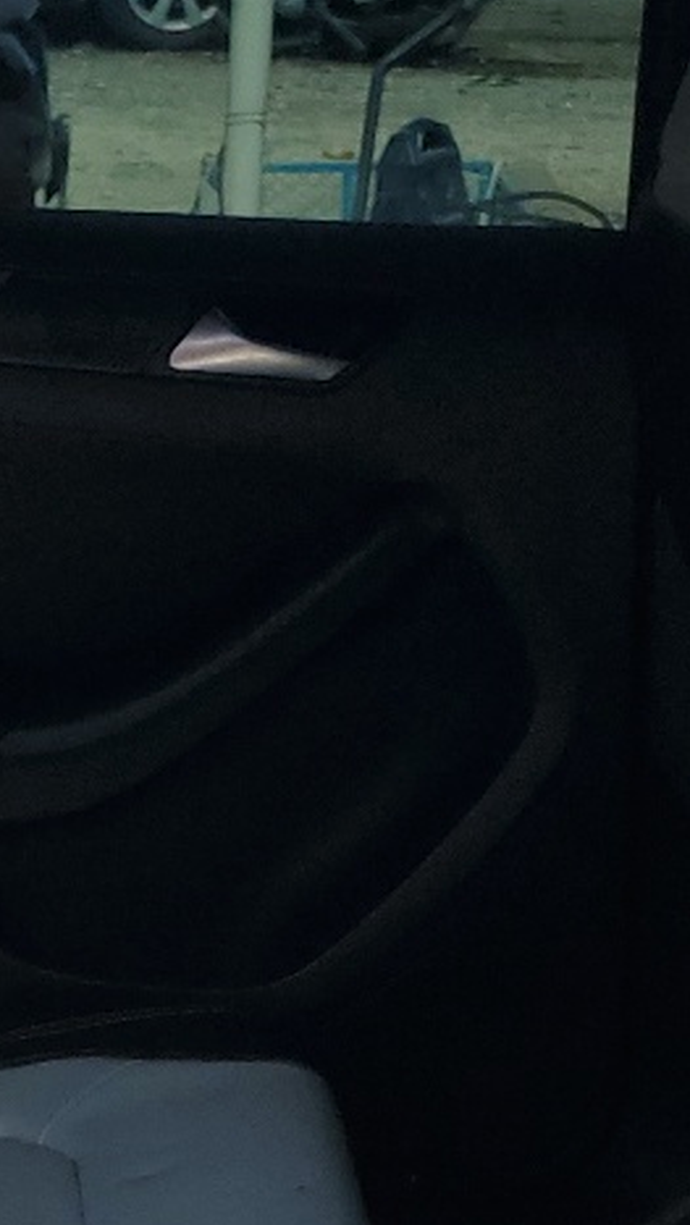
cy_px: 1175
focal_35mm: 97
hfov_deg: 11.8
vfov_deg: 21.4
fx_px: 3152
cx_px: -441
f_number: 1.5
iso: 50
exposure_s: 1/2000
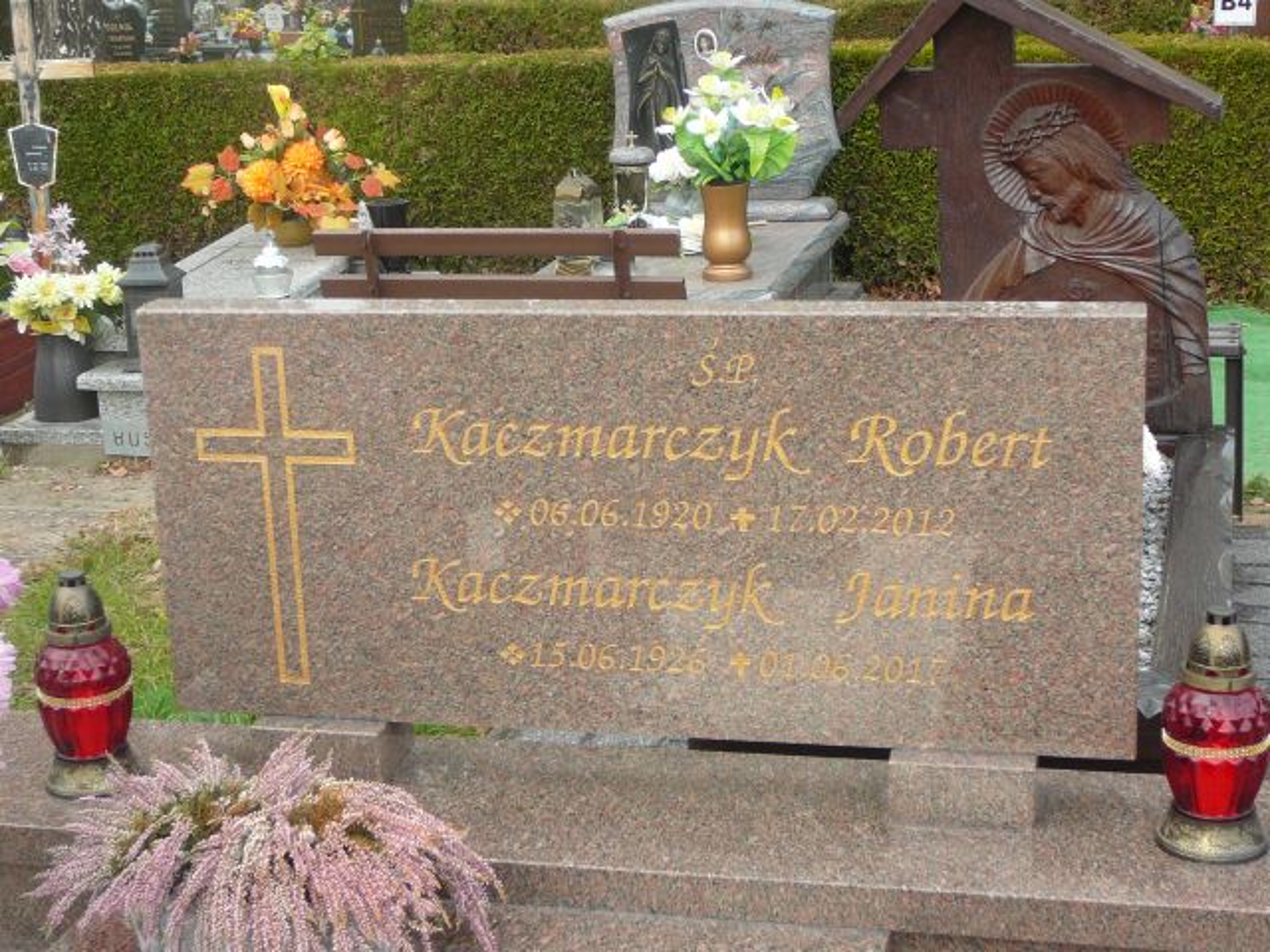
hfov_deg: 32.7
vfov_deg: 24.8
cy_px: 476
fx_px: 2165
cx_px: 635
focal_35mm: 59
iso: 80
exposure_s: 1/125
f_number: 3.5
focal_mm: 8.7
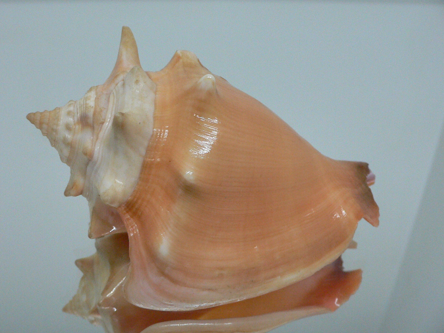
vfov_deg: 36.0
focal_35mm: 40
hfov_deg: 46.7
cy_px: 161
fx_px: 513
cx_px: 197
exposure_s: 1/60
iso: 200
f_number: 2.8
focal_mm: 4.6
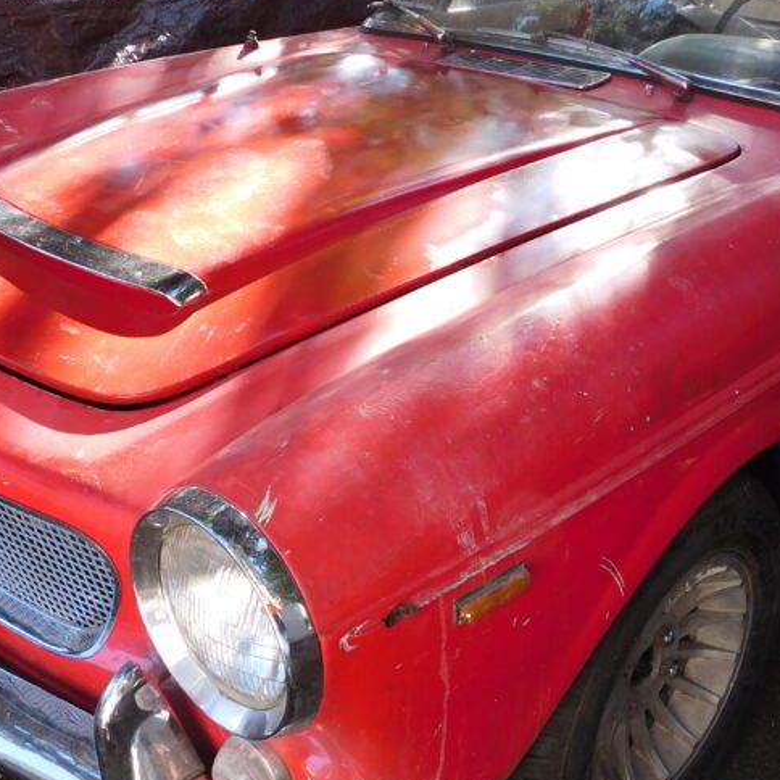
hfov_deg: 39.1
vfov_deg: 39.2
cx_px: 430
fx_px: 1096
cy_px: 392
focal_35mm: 43
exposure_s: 1/125
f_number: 3
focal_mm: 4
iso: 125
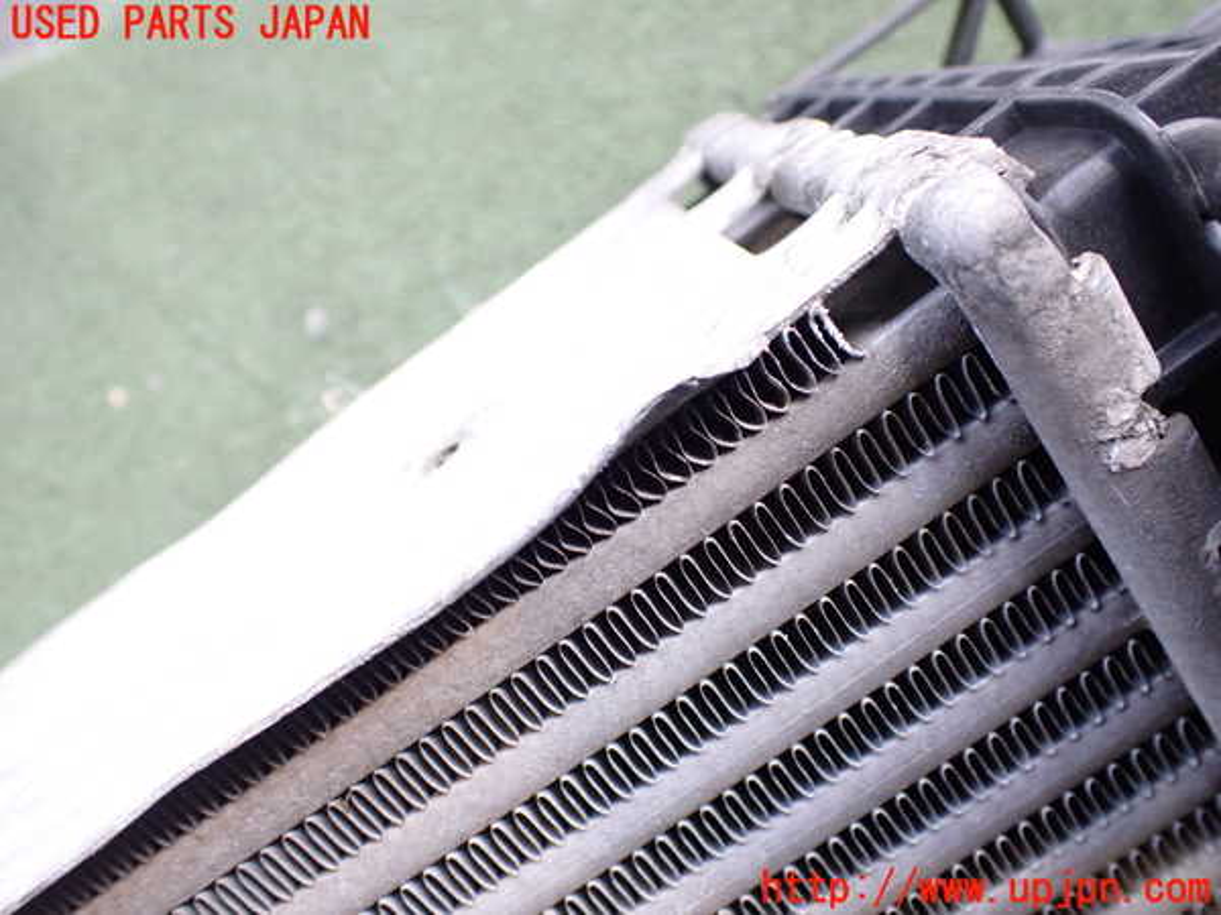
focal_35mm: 30
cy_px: 458
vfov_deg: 46.8
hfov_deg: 60.0
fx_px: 1058
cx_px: 610
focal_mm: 5.4
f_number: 2.3
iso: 500
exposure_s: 1/125
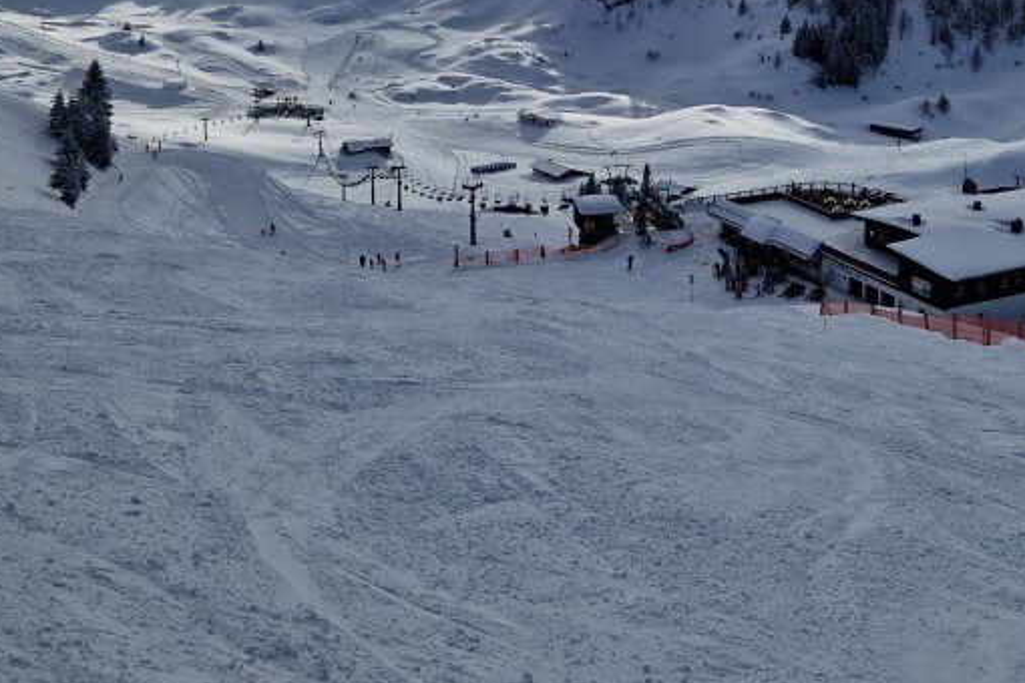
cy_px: -24
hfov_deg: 41.1
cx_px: 533
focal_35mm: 48
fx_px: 1367
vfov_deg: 26.4
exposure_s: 1/7328
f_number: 1.8
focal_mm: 5.4
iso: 50
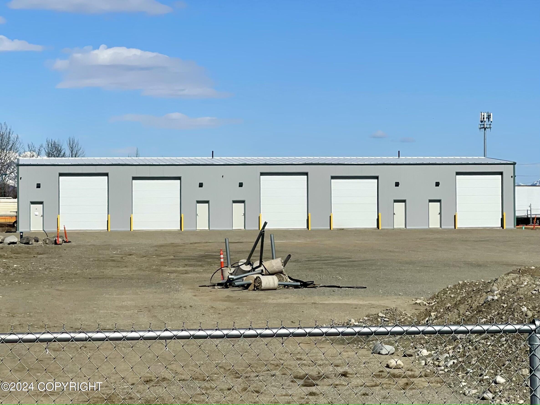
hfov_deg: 30.3
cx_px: 270
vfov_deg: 22.9
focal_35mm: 64
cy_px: 202
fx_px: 998
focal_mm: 7.5
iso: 20
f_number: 2.2
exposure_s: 1/3040
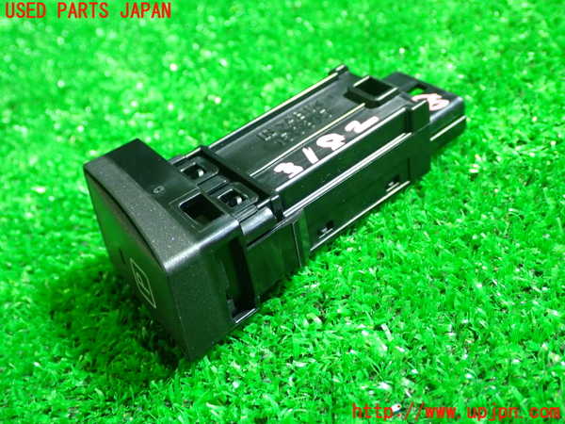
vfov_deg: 32.9
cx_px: 282
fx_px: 718
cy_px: 212
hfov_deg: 42.9
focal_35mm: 44
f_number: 2.9
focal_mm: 7.84
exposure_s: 1/25
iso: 800
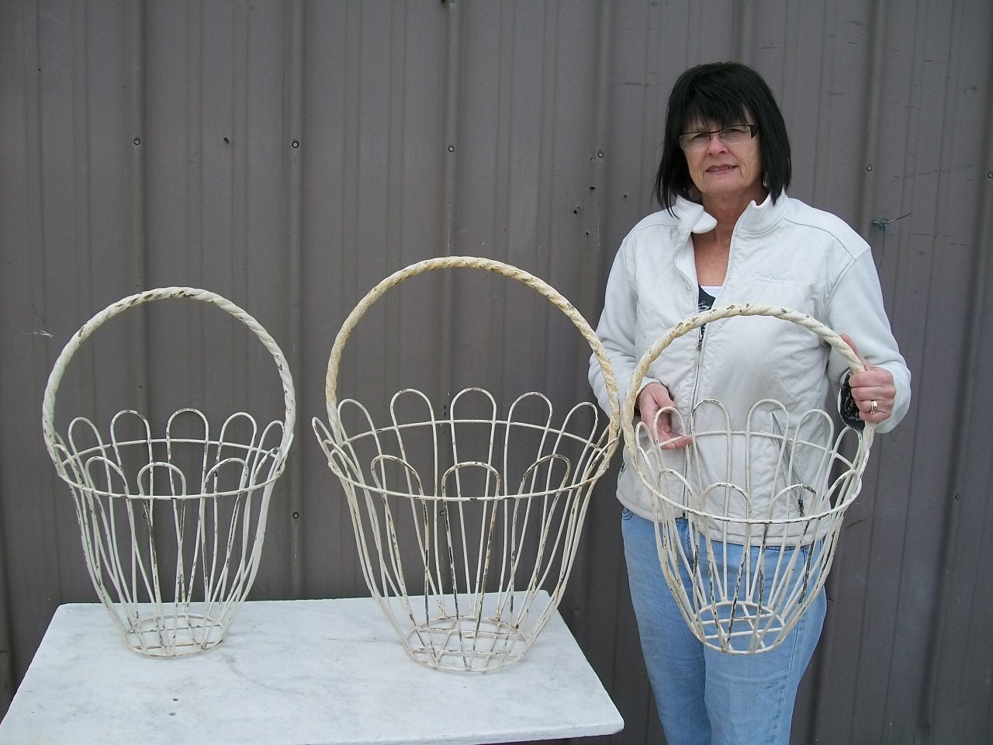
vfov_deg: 39.7
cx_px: 496
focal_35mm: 36
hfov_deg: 51.4
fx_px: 1033
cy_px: 372
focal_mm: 6
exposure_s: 1/800
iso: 80
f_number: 2.7
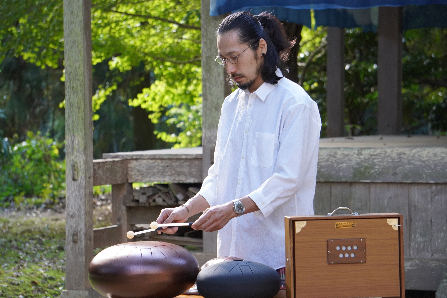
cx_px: 224
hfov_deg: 12.8
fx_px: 1994
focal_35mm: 160
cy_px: 149
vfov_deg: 8.6
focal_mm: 107
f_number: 5.6
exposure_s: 1/200
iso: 2000
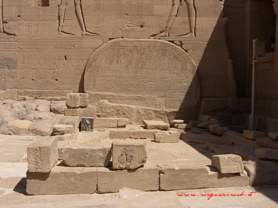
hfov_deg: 52.6
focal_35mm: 35
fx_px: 281
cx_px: 139
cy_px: 104
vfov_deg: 40.7
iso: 50
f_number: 8
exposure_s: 1/320
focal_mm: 9
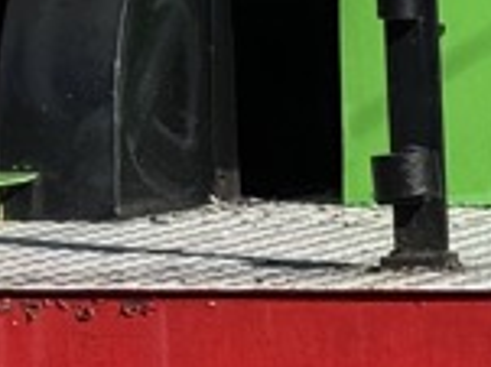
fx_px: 4606
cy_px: -240
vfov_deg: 4.5
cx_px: -143
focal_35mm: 325
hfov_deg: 6.1
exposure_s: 1/5848
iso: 64
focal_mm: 6.76
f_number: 1.78
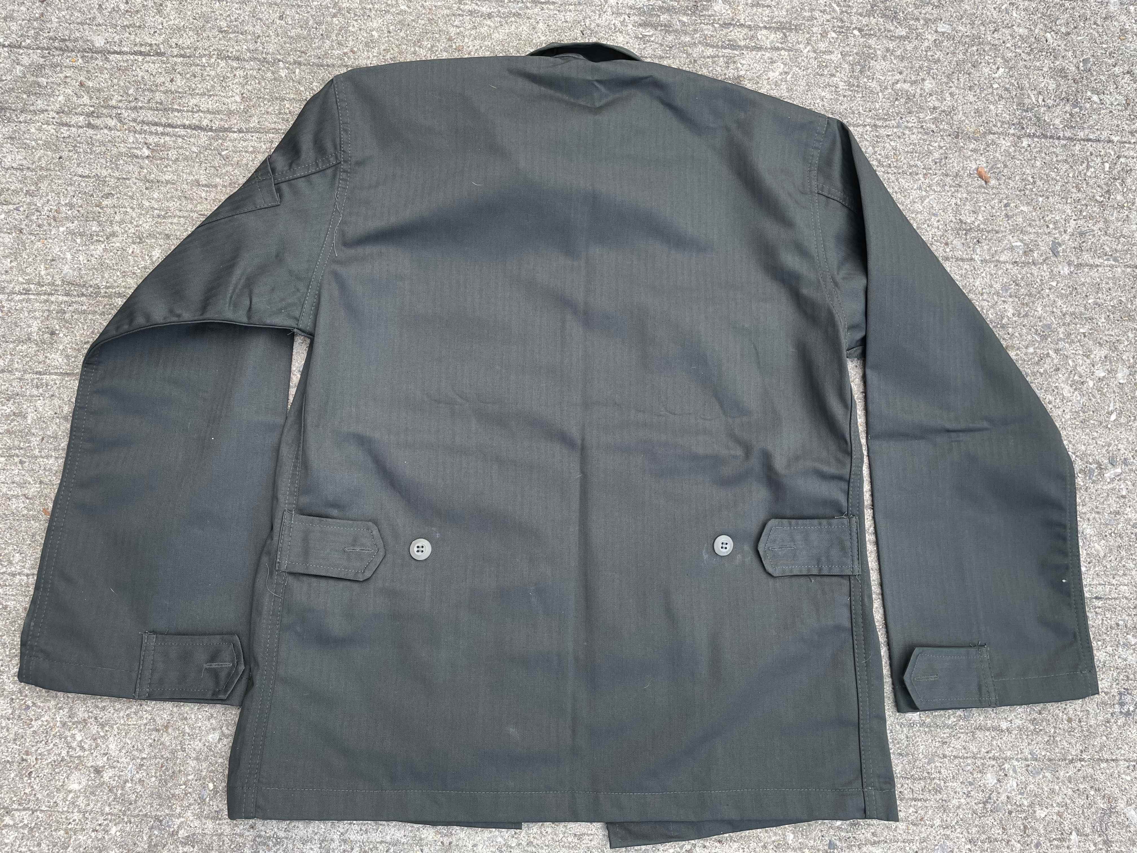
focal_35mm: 26
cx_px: 568
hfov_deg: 67.3
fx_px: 854
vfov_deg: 53.1
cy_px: 426
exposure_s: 1/313
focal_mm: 4.2
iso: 32
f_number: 1.6
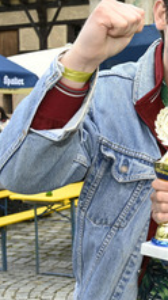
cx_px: 278
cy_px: 126
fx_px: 611
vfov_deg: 27.5
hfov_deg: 14.3
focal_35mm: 77
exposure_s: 1/160
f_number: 8
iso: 640
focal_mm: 36
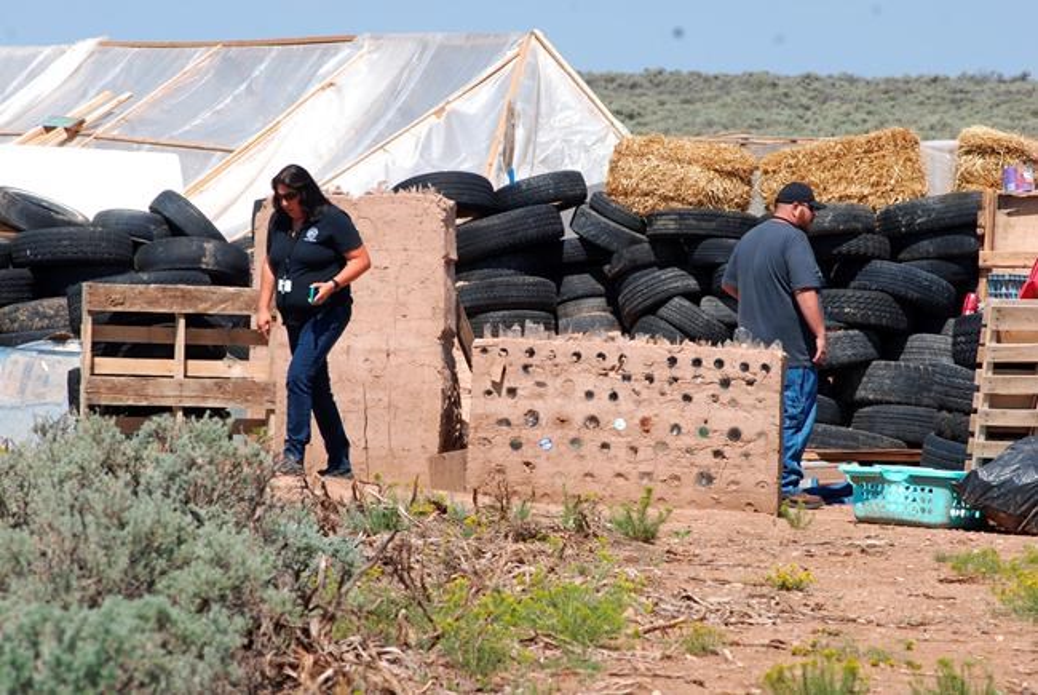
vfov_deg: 4.6
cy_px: 348
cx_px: 519
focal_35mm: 300
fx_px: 8660
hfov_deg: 6.9
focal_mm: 200
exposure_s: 1/125
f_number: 14
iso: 125
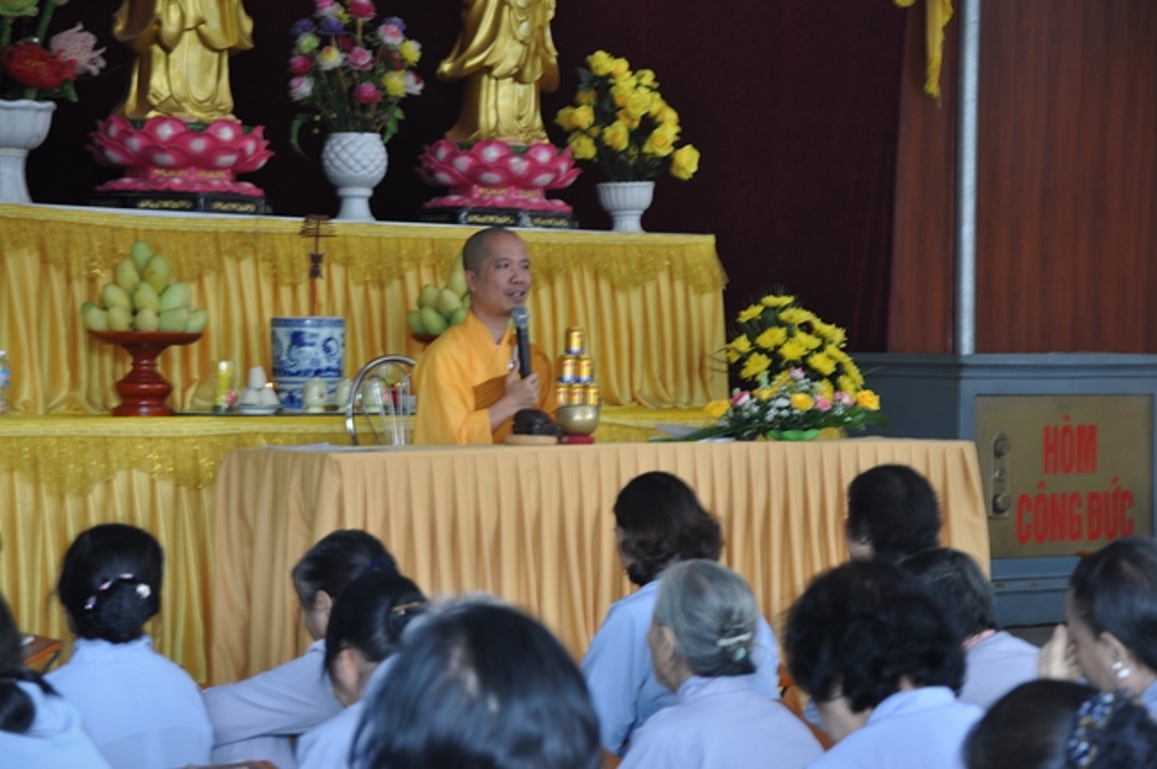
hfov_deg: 19.5
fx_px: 3371
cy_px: 384
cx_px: 578
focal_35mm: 105
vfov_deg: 13.0
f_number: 5.3
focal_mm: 70
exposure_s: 1/13
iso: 200
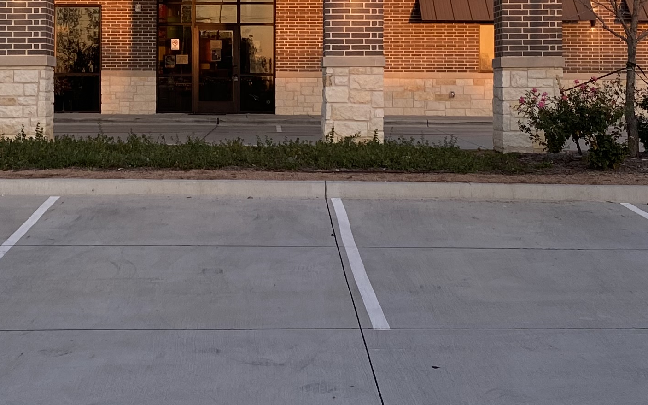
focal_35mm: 79
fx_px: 1395
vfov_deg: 16.3
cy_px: 52
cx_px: 227
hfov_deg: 26.0
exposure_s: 1/330
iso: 32
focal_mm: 4.25
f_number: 1.8
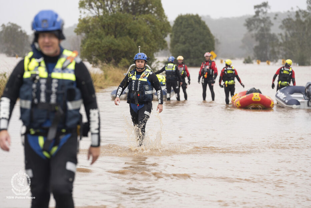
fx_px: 1650
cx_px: 156
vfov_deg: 7.2
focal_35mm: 191
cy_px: 104
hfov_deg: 10.8
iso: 250
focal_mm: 191
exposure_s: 1/400
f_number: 5
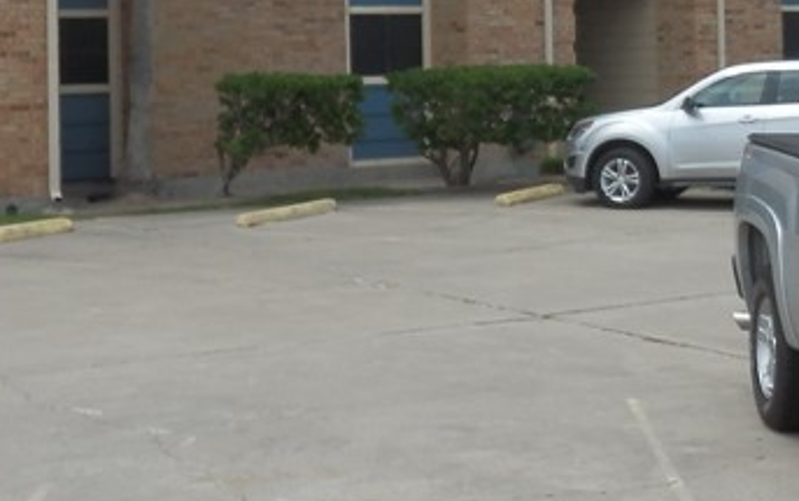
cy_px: 28
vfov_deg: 16.3
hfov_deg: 26.1
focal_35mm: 79
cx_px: 494
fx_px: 1722
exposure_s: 1/200
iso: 80
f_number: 8.7
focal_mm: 4.5
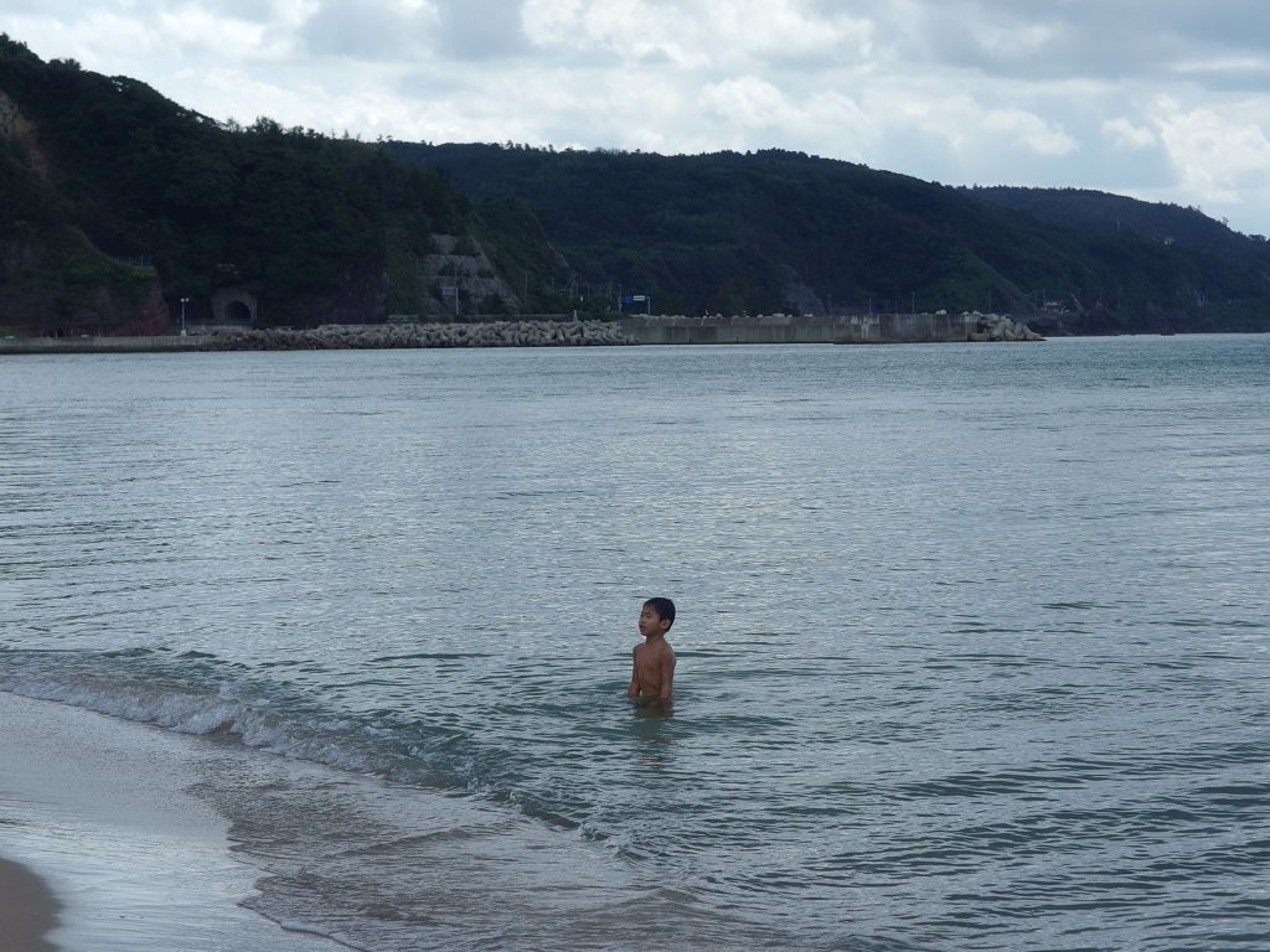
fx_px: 4109
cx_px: 635
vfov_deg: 13.2
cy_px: 476
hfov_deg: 17.6
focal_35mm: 112
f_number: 4
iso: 100
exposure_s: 1/800
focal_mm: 24
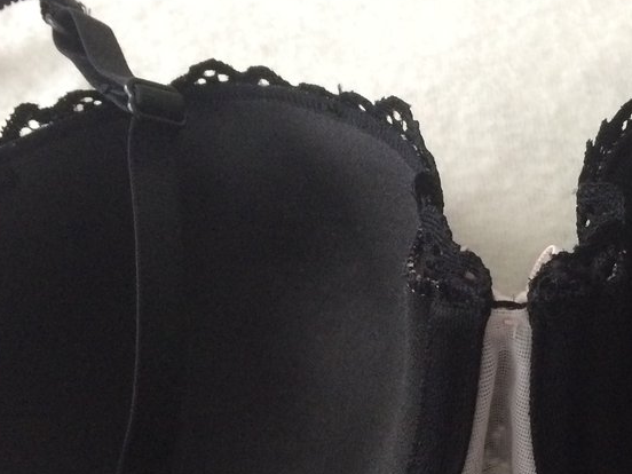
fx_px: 1278
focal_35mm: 70
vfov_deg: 20.7
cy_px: 409
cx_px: 483
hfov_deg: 27.4
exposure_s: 1/33
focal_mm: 4.15
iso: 250
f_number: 2.2
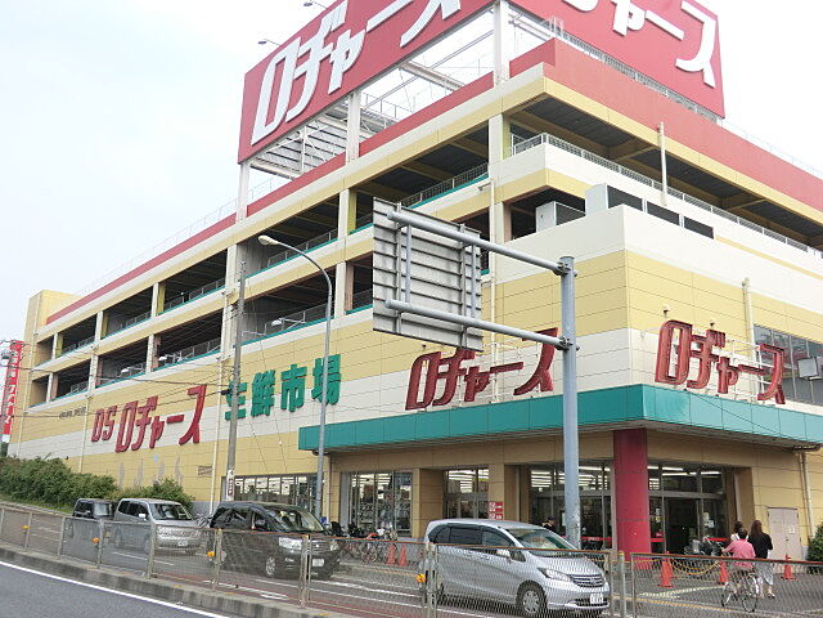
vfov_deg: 41.8
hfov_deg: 54.0
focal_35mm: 34
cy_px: 309
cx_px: 412
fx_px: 808
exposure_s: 1/500
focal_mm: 6.1
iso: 80
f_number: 3.6
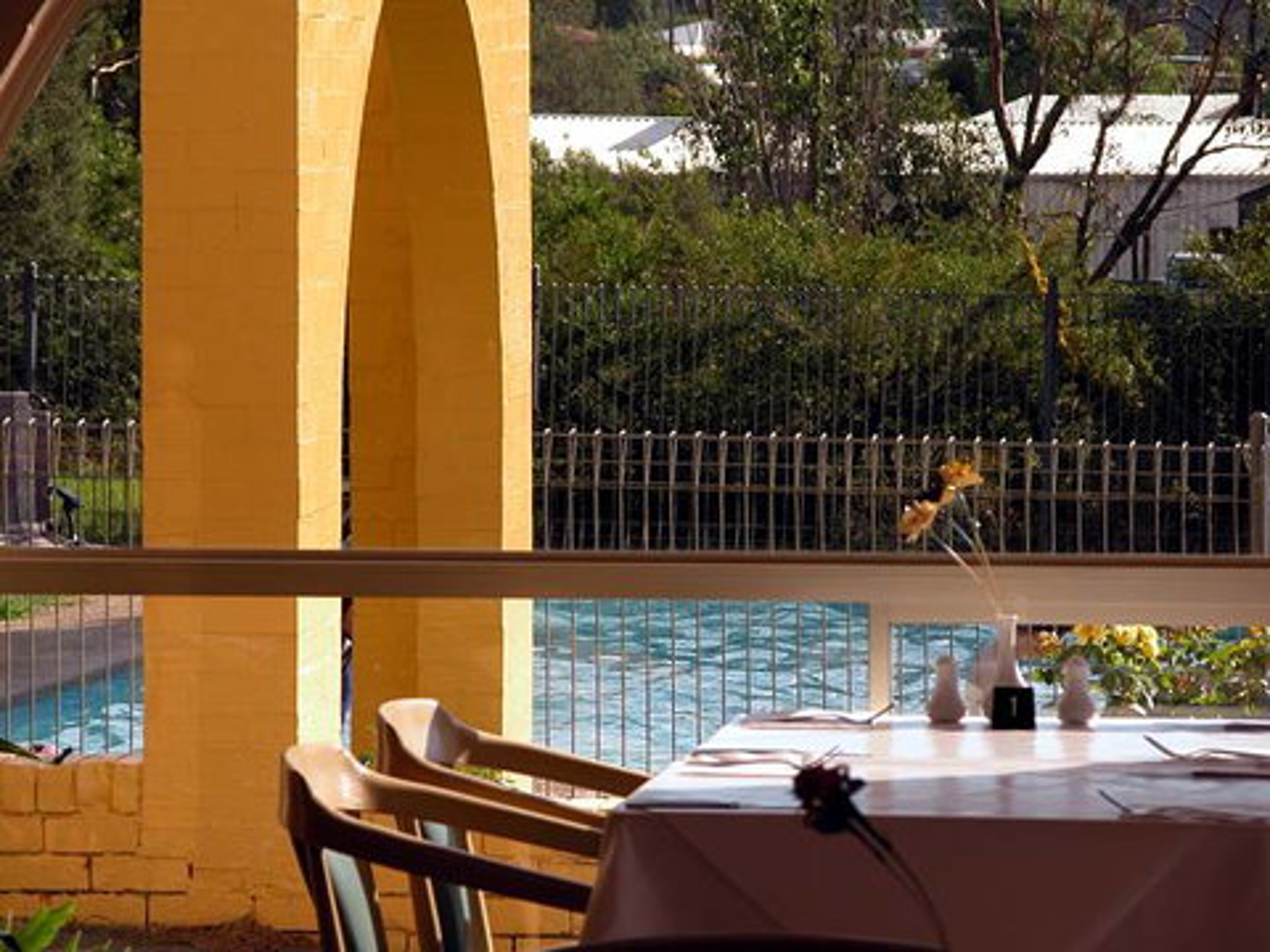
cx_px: 635
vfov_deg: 7.3
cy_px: 476
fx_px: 7448
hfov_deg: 9.7
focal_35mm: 203
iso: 100
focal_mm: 52.4
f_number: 5.1
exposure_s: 1/231
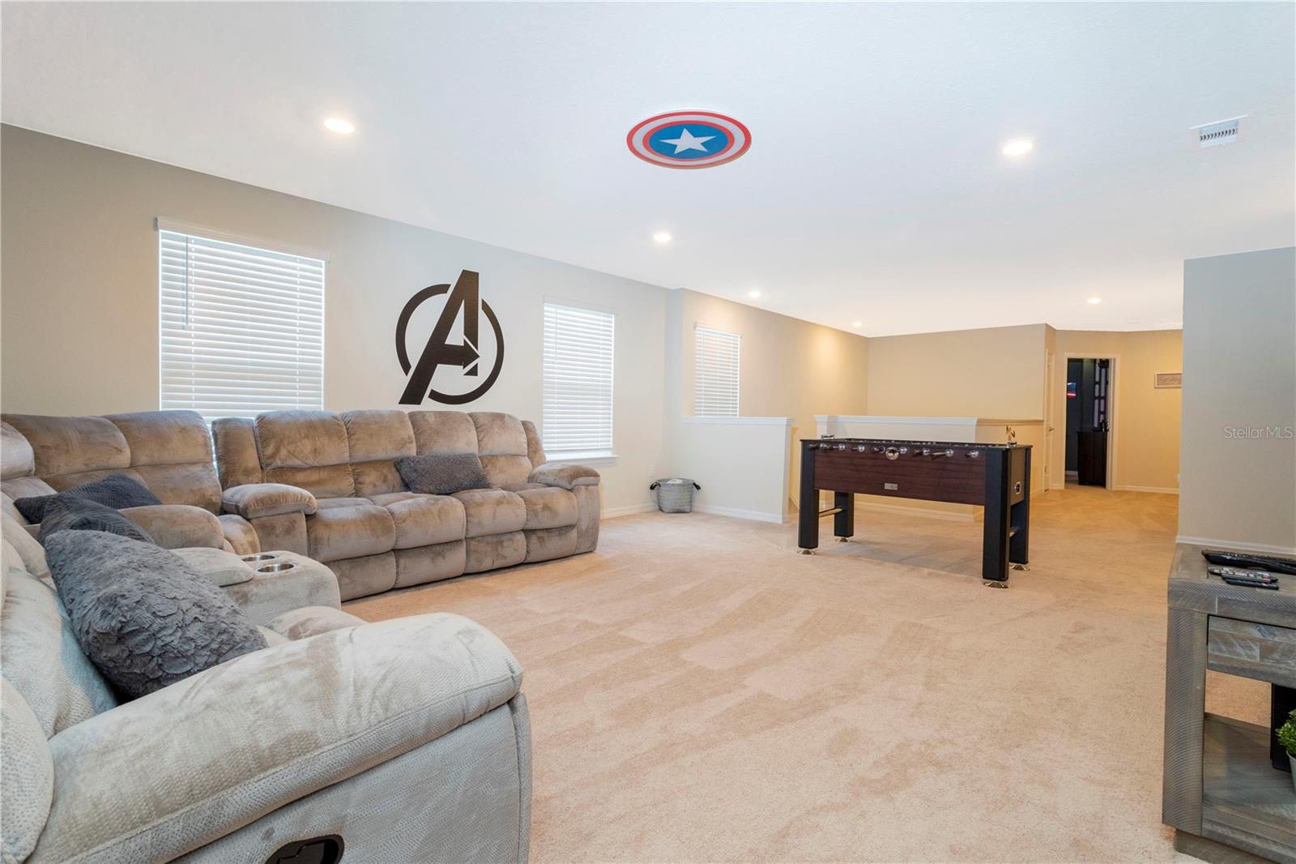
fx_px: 612
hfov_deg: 93.3
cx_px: 648
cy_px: 432
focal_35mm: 17
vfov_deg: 70.4
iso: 1000
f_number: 10
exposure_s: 1/13
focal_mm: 17
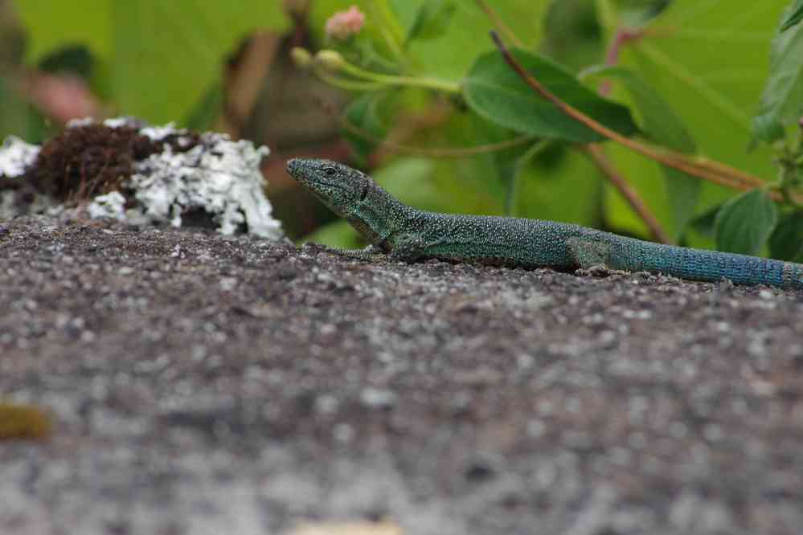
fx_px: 10037
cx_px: 402
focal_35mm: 450
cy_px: 268
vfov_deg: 3.1
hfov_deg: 4.6
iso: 1600
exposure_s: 1/320
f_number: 9
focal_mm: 300
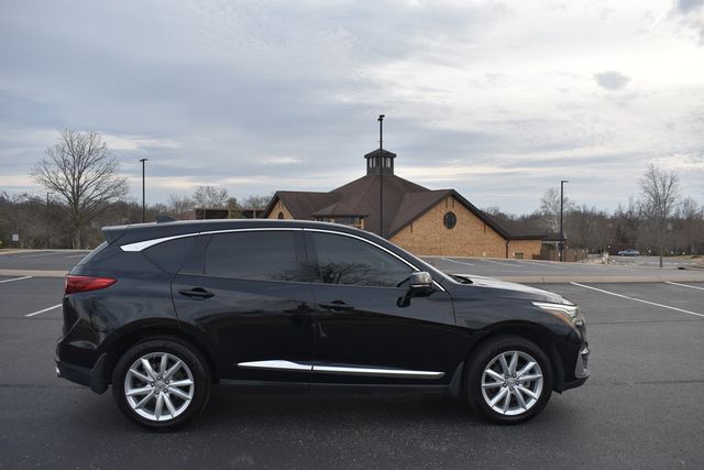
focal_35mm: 27
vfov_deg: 48.0
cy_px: 235
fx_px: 528
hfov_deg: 67.4
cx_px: 352
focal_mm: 18
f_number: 5.6
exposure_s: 1/250
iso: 320
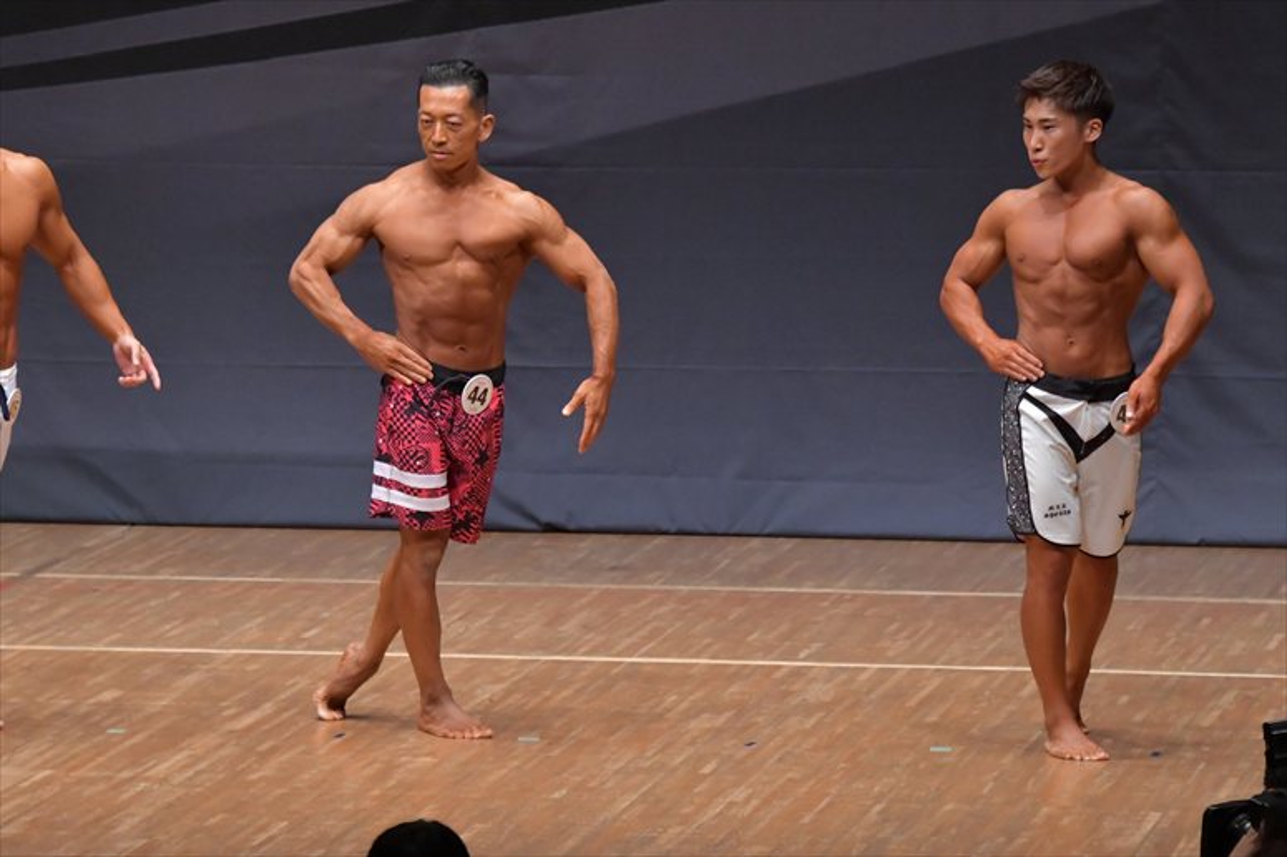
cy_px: 428
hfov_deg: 7.6
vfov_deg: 5.1
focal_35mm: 270
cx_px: 644
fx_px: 9648
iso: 6400
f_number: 5.6
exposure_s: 1/400
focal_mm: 180
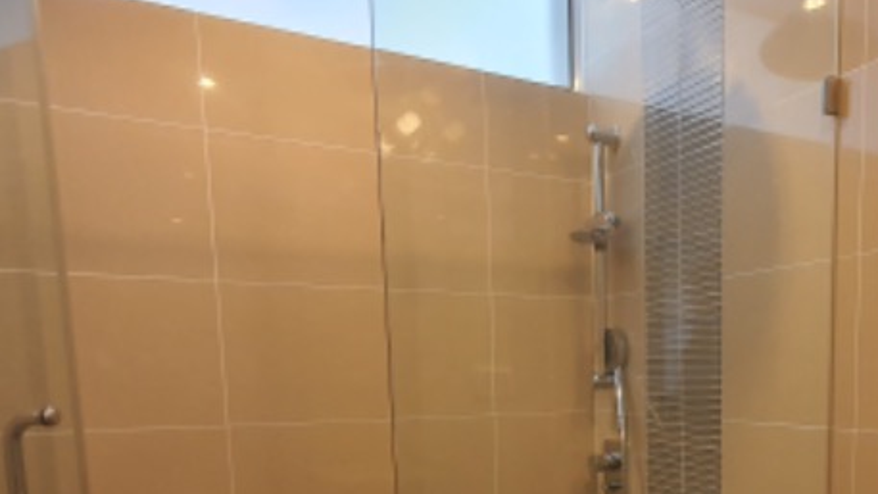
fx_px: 722
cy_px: 469
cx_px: 638
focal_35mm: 31
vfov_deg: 35.0
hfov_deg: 59.9
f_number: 2.2
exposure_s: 1/50
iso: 200
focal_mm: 1.8
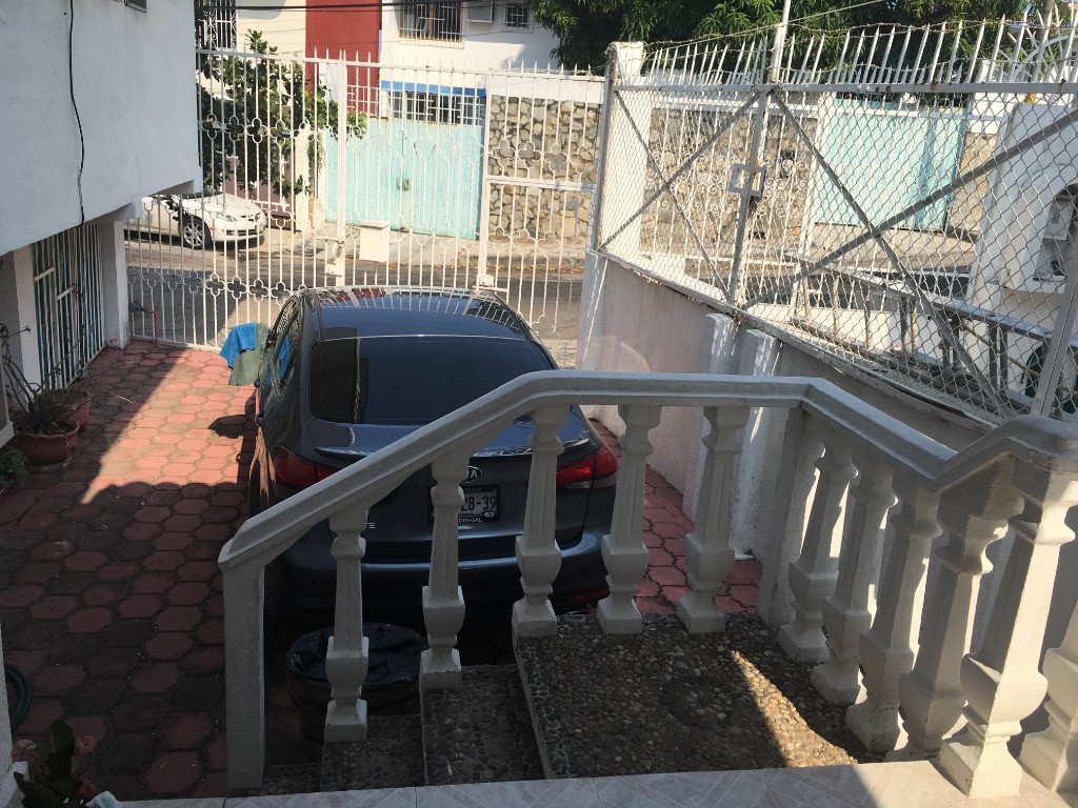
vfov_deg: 48.2
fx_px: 903
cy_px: 404
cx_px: 539
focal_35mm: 29
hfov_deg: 61.7
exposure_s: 1/1637
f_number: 2.2
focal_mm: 4.15
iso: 25
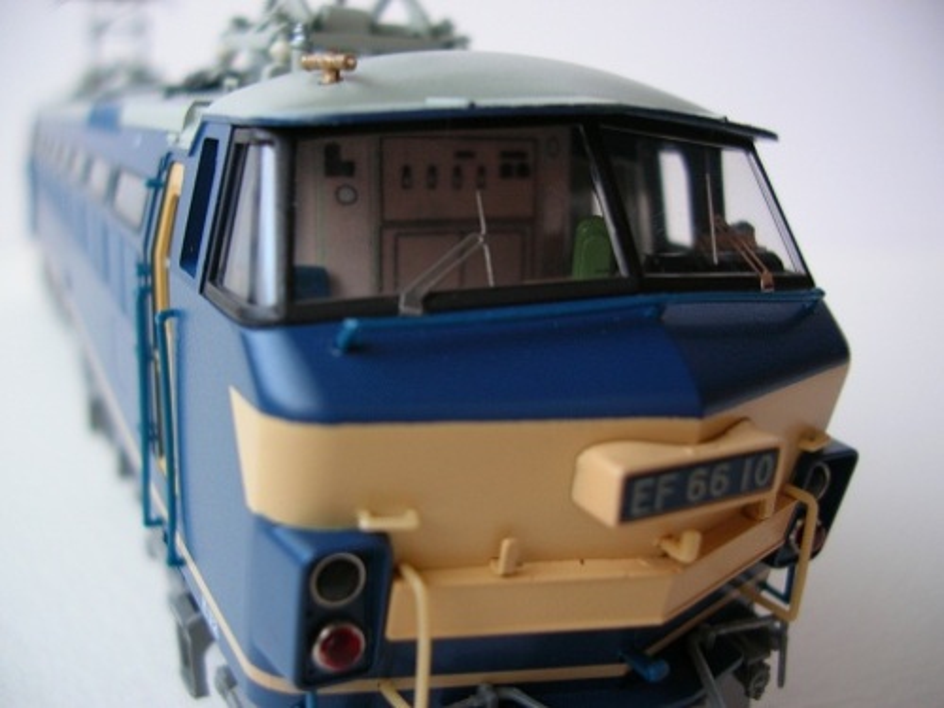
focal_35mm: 35
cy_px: 354
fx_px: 954
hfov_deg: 52.6
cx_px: 472
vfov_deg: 40.7
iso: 60
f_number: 2.8
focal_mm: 5.8
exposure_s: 1/5.8
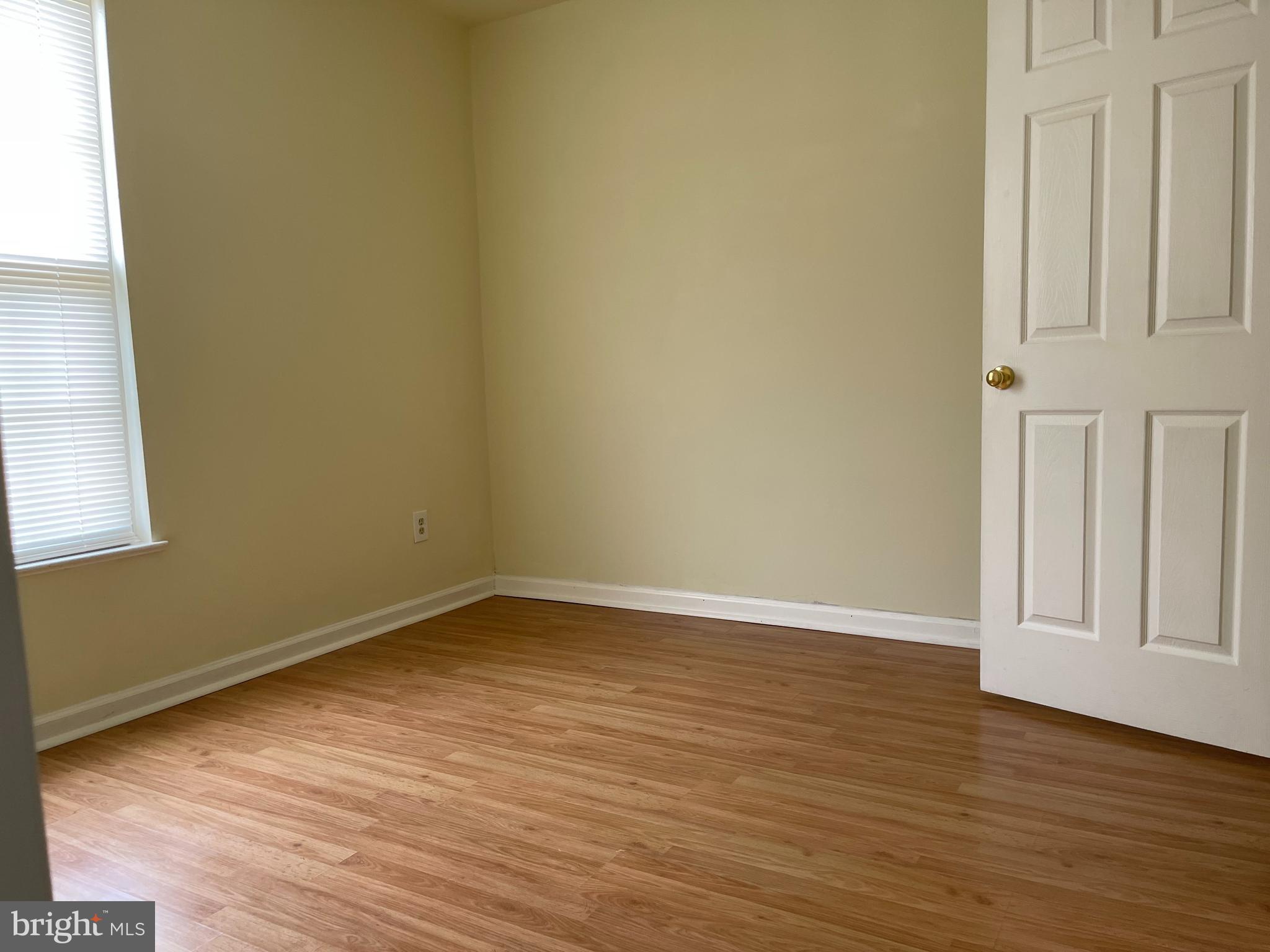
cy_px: 476
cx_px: 635
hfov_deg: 67.3
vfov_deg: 53.1
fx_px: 954
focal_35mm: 26
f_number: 1.6
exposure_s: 1/121
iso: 100
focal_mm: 5.1
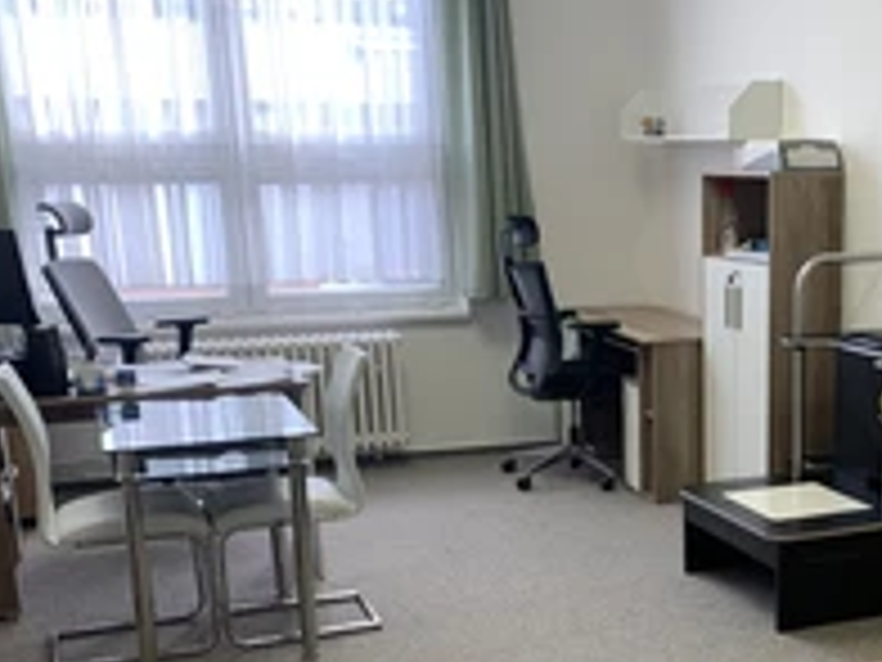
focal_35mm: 53
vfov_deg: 27.0
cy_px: 531
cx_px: 770
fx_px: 1350
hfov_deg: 34.4
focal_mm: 4.25
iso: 64
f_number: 1.8
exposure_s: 1/100
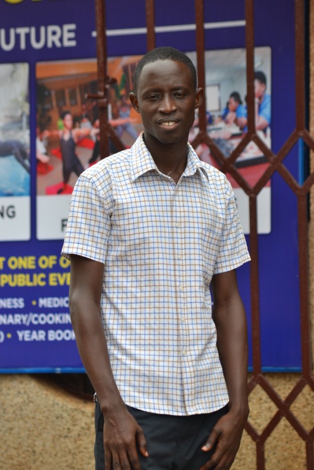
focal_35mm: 292
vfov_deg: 7.0
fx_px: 3825
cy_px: 235
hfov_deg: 4.7
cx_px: 157
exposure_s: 1/2000
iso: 400
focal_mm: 195
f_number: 5.6
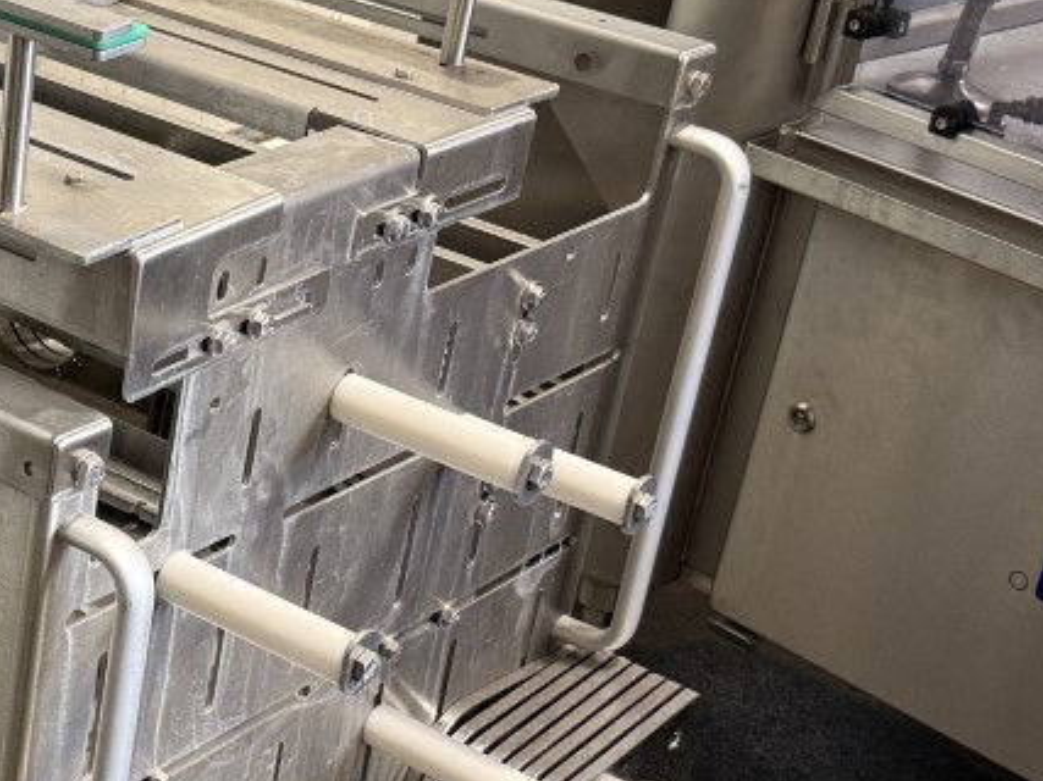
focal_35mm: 81
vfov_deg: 18.2
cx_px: -144
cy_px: 444
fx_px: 2440
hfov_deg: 22.6
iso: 200
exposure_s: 1/50
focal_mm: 6.76
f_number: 1.78
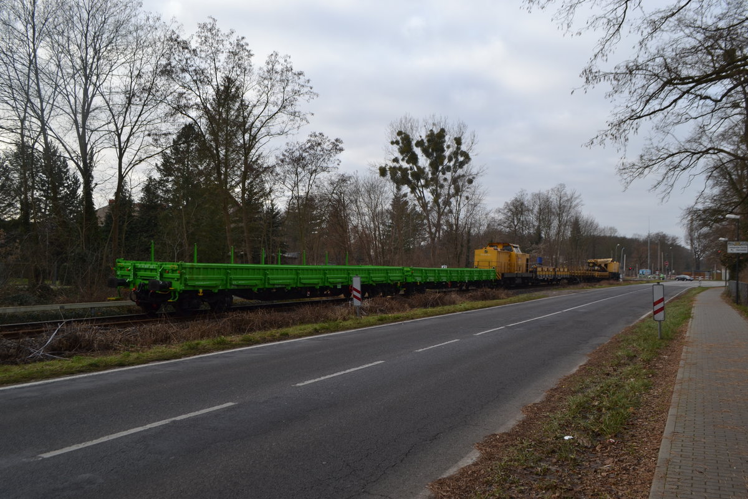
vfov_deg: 43.6
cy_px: 250
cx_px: 374
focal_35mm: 30
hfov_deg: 61.9
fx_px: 623
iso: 125
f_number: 5.6
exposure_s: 1/125
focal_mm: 20
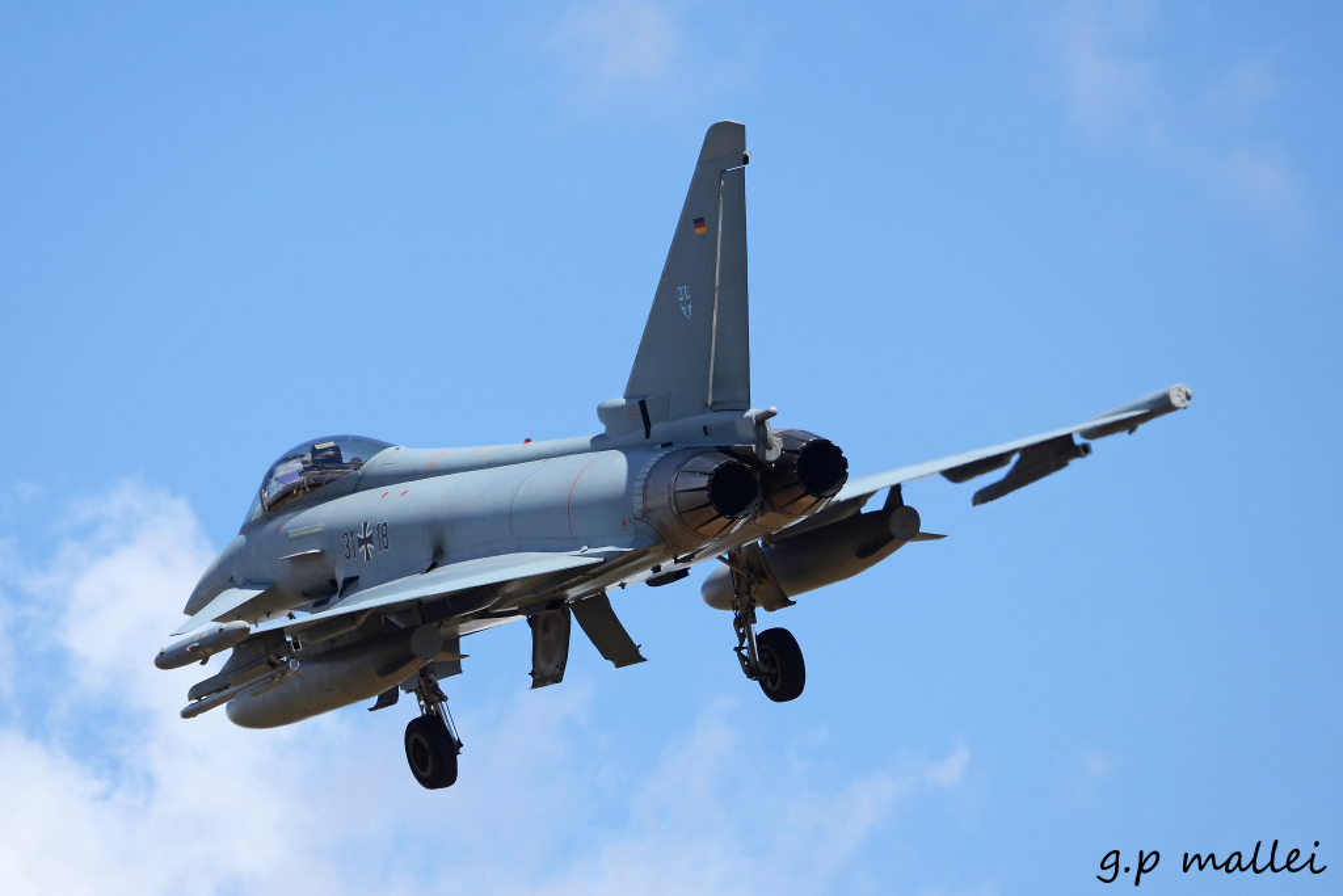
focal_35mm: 495
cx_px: 672
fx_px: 18468
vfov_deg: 2.8
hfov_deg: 4.2
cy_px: 448
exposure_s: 1/1250
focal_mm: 330
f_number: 6.3
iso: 200
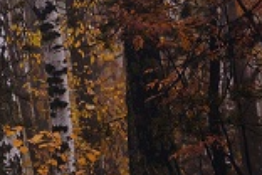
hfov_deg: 5.3
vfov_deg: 3.8
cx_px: -628
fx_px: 2604
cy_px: -71
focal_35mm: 358
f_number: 4
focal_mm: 31
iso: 200
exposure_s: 1/125
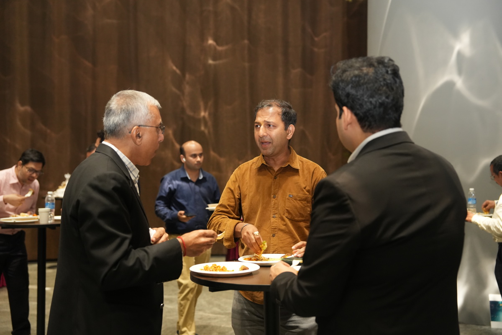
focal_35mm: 45
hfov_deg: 43.6
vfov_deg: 29.9
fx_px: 627
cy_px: 168
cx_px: 251
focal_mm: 45
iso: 3200
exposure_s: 1/160
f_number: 2.8
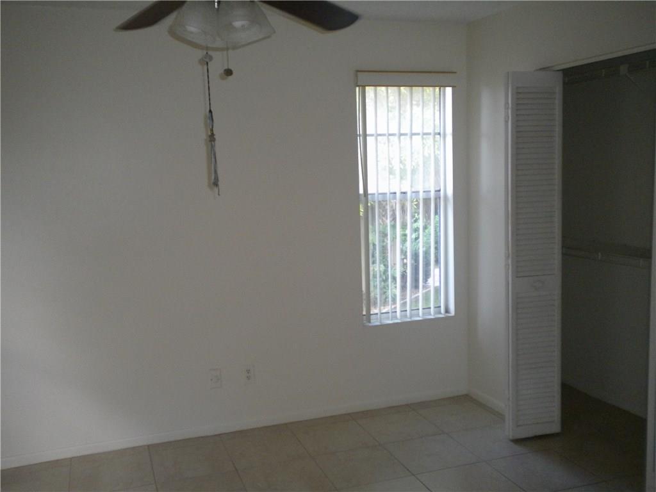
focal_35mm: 35
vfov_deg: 40.7
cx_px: 328
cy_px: 246
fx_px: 663
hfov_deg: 52.6
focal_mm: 6.3
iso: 366
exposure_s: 1/54
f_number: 3.1
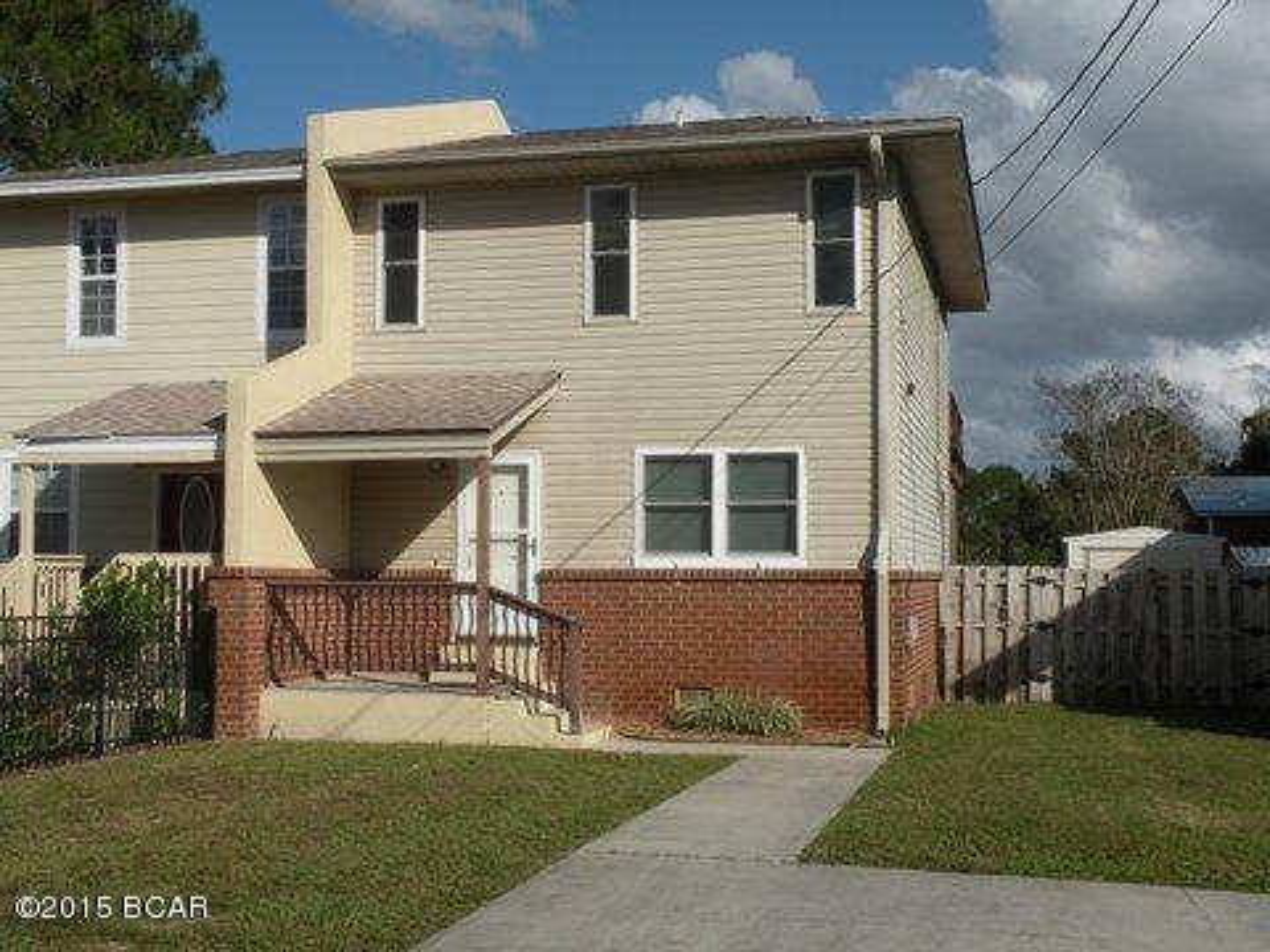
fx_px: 1541
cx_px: 635
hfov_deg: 44.8
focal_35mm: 42
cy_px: 476
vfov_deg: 34.3
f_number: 7.1
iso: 64
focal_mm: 7.4
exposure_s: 1/326
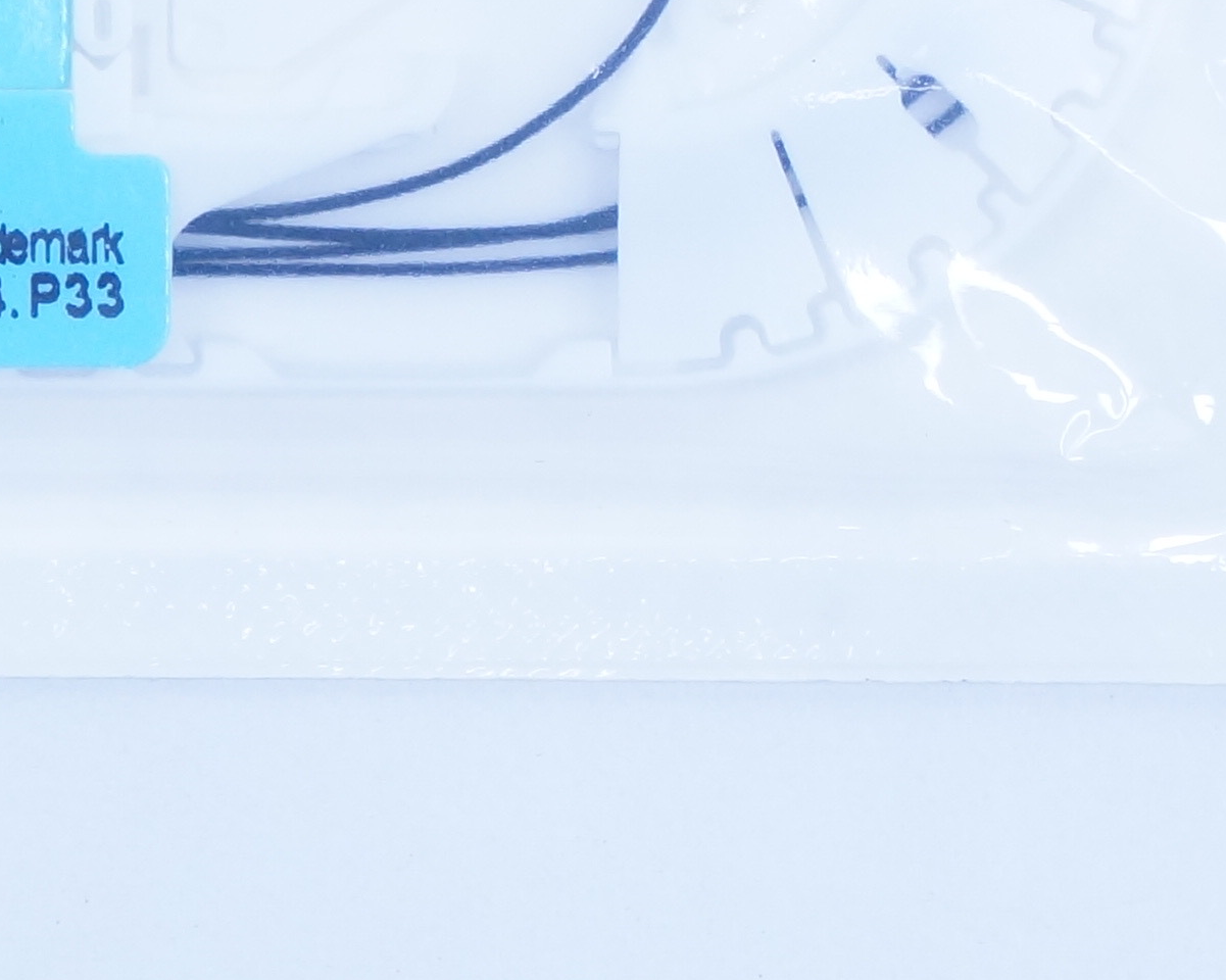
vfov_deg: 6.5
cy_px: -104
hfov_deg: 8.1
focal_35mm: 236
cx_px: -186
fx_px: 8557
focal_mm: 41
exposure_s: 1/125
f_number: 5.6
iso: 800
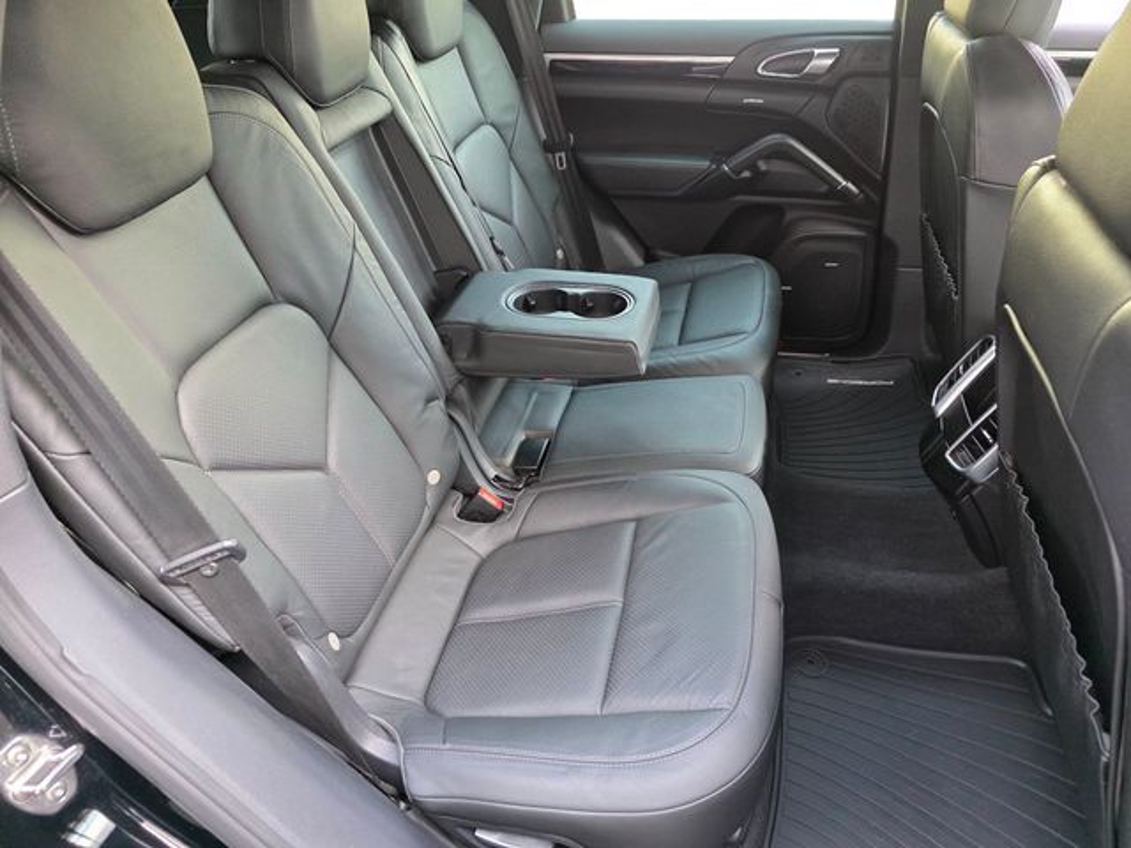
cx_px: 566
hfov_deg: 73.9
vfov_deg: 58.9
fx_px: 751
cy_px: 424
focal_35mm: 23
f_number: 1.7
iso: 400
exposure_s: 1/120
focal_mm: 6.3
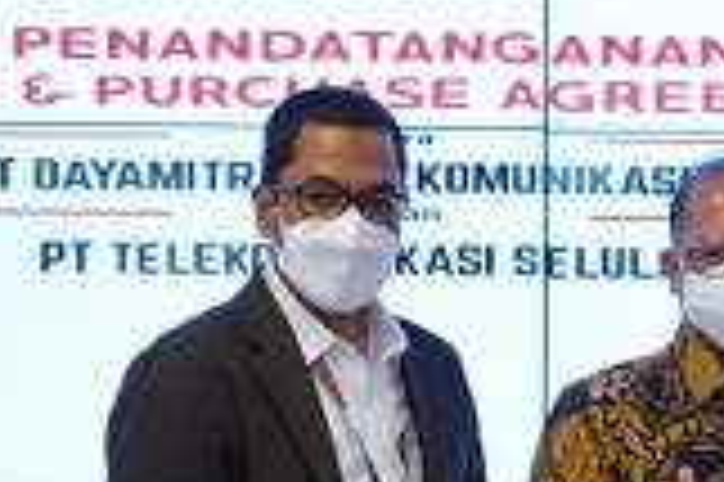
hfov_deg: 13.8
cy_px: 491
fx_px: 2873
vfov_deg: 9.5
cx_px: 953
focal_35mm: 143
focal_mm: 24
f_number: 4
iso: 1000
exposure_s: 1/200
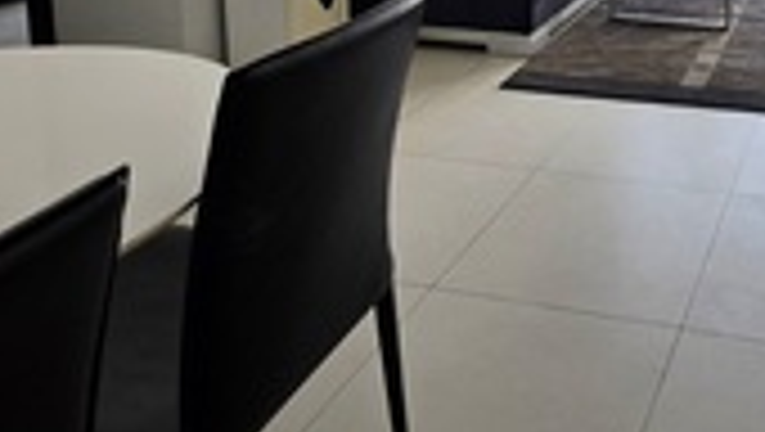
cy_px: -110
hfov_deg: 47.2
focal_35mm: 38
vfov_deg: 27.0
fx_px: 772
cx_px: 695
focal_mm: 2.2
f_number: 1.9
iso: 40
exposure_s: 1/111
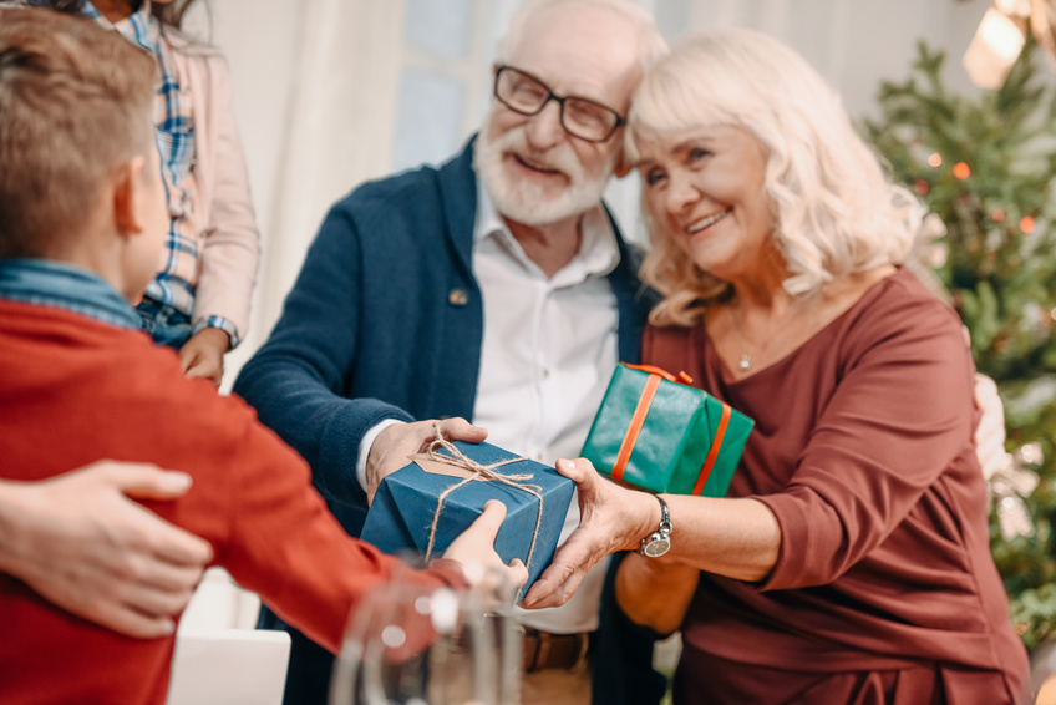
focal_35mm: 120
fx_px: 3521
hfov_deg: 17.1
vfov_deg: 11.4
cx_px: 528
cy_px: 352
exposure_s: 1/125
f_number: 3.2
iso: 200
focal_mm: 120
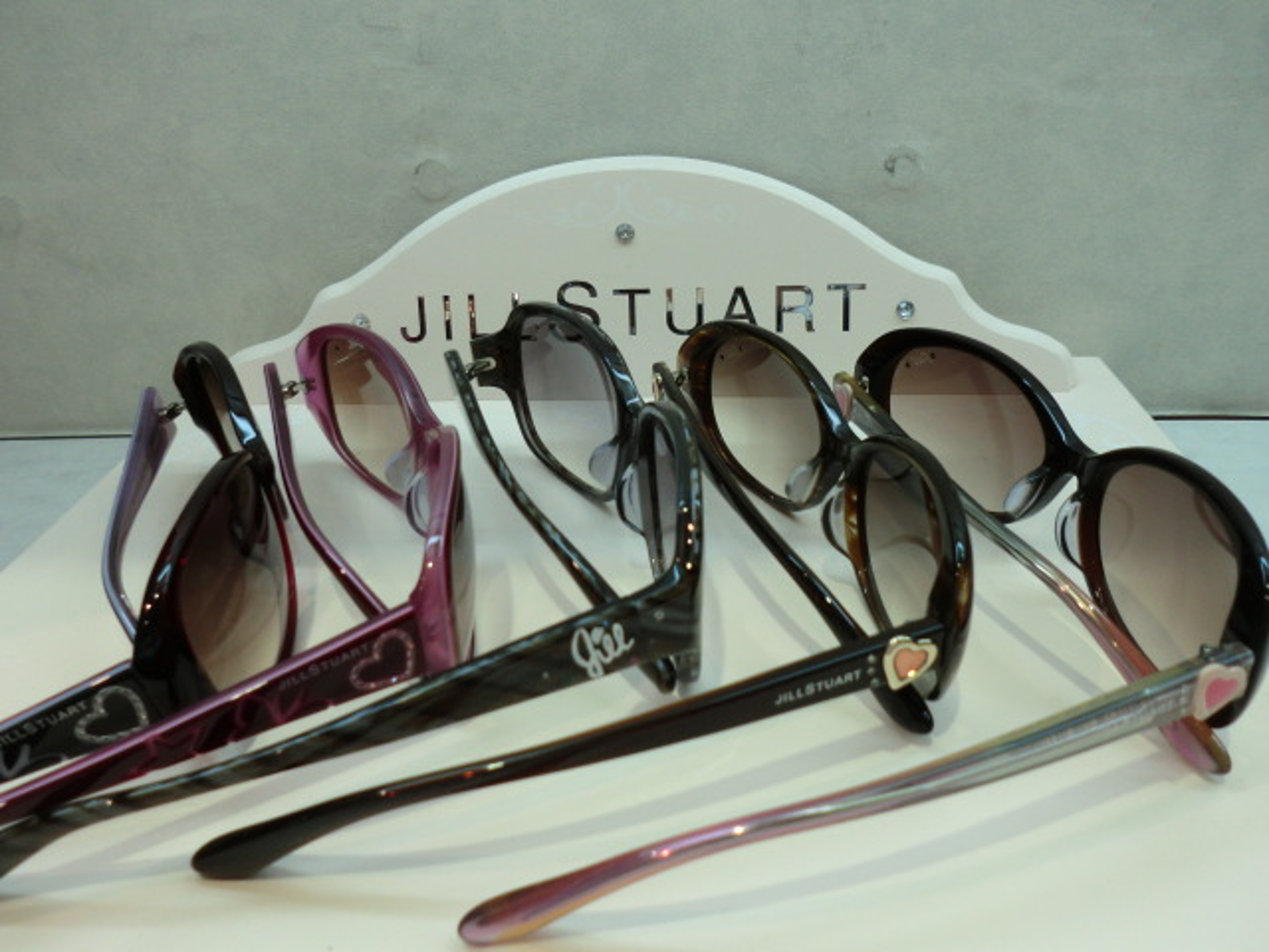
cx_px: 634
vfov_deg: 51.4
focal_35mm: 27
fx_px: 990
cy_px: 476
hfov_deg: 65.3
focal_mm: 4.9
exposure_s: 1/60
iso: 80
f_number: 3.2
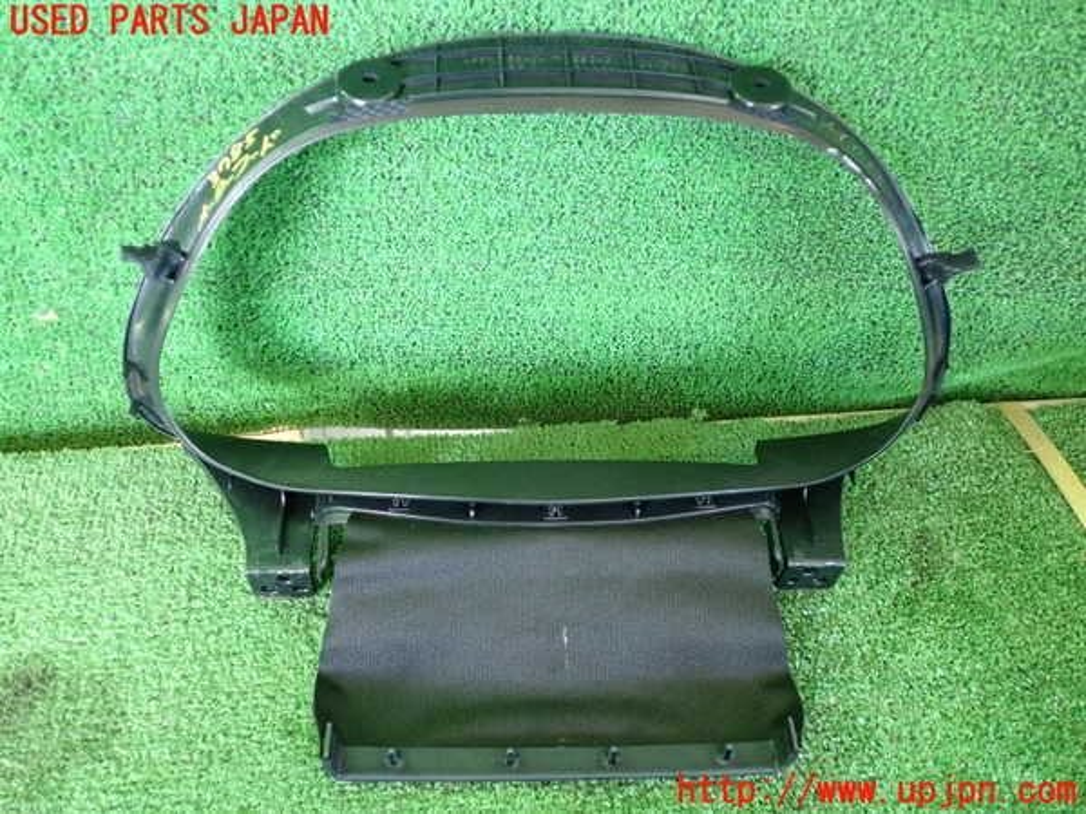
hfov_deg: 56.8
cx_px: 543
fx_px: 1004
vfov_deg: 44.2
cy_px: 407
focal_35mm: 32
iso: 1000
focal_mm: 5.79
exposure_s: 1/125
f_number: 2.4
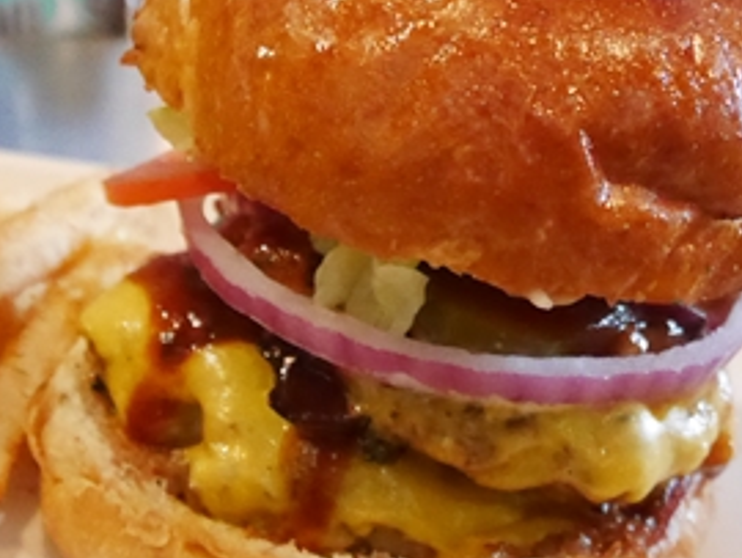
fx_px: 1695
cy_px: 96
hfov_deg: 24.4
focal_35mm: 79
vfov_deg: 18.5
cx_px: 192
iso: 6400
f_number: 3.9
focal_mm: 16
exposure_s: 1/50
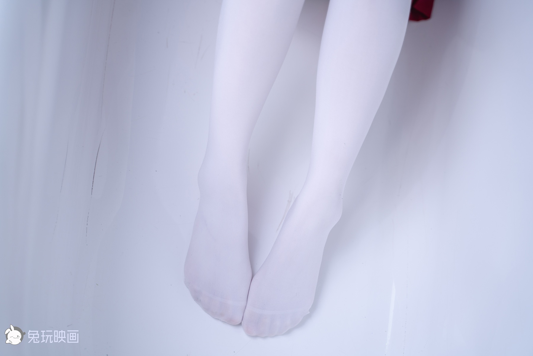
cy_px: 178
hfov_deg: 33.9
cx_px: 266
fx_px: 874
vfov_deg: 23.0
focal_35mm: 59
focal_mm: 59
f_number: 2.8
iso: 100
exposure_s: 1/160
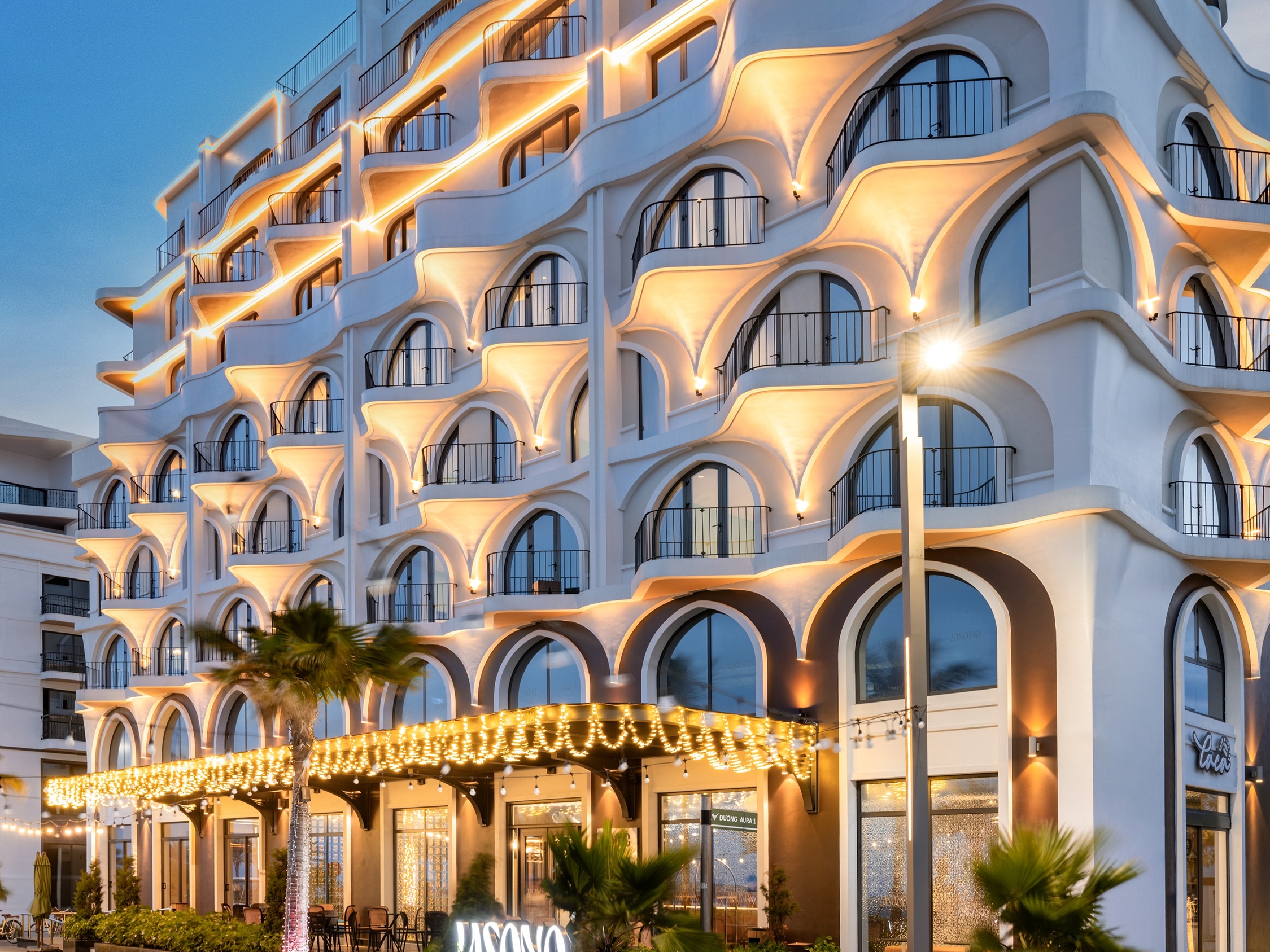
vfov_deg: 47.8
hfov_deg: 61.6
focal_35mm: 29
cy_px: 352
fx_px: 1064
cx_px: 676
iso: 200
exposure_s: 1/1.25
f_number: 8
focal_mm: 20
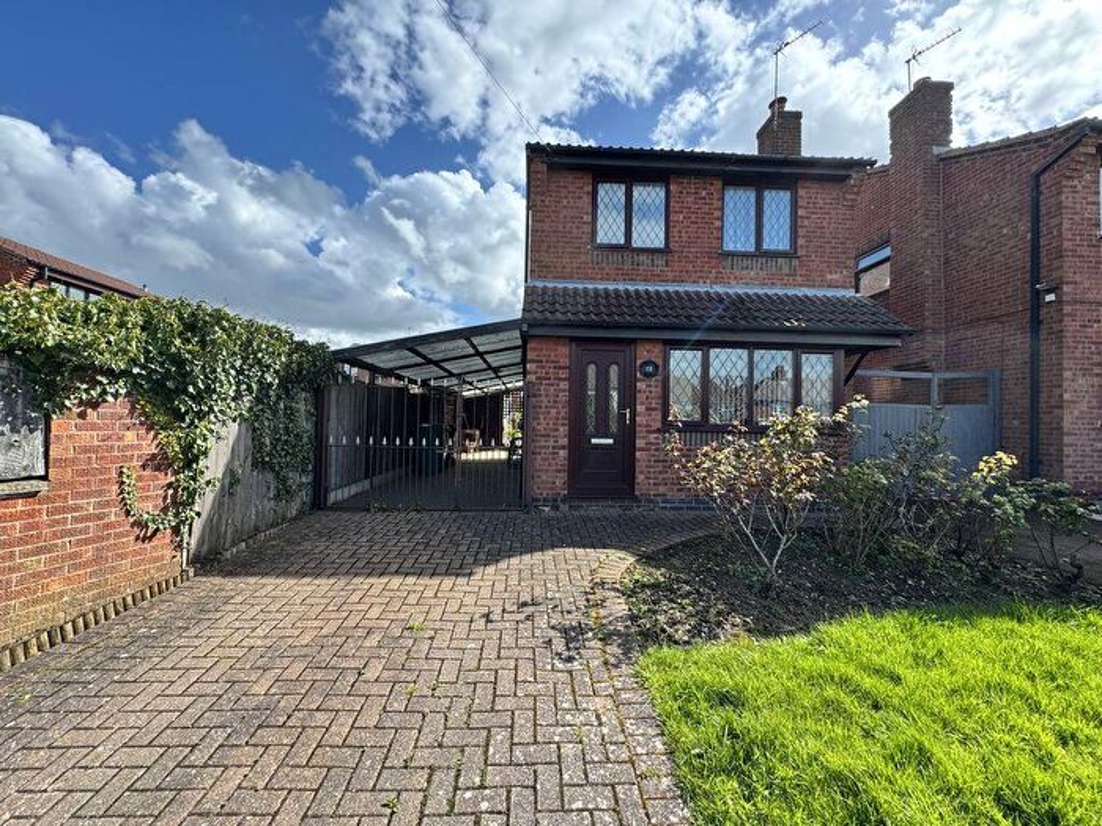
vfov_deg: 85.7
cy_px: 413
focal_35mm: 14
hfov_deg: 102.1
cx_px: 551
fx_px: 446
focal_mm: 2.22
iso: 40
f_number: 2.2
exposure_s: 1/652
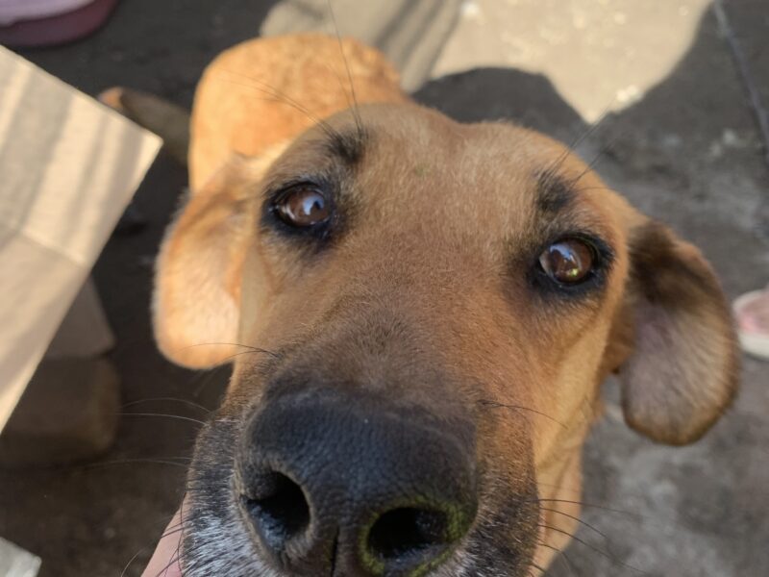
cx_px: 384
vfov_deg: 53.1
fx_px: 578
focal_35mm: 26
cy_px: 288
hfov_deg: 67.3
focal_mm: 4.25
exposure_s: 1/260
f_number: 1.8
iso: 25
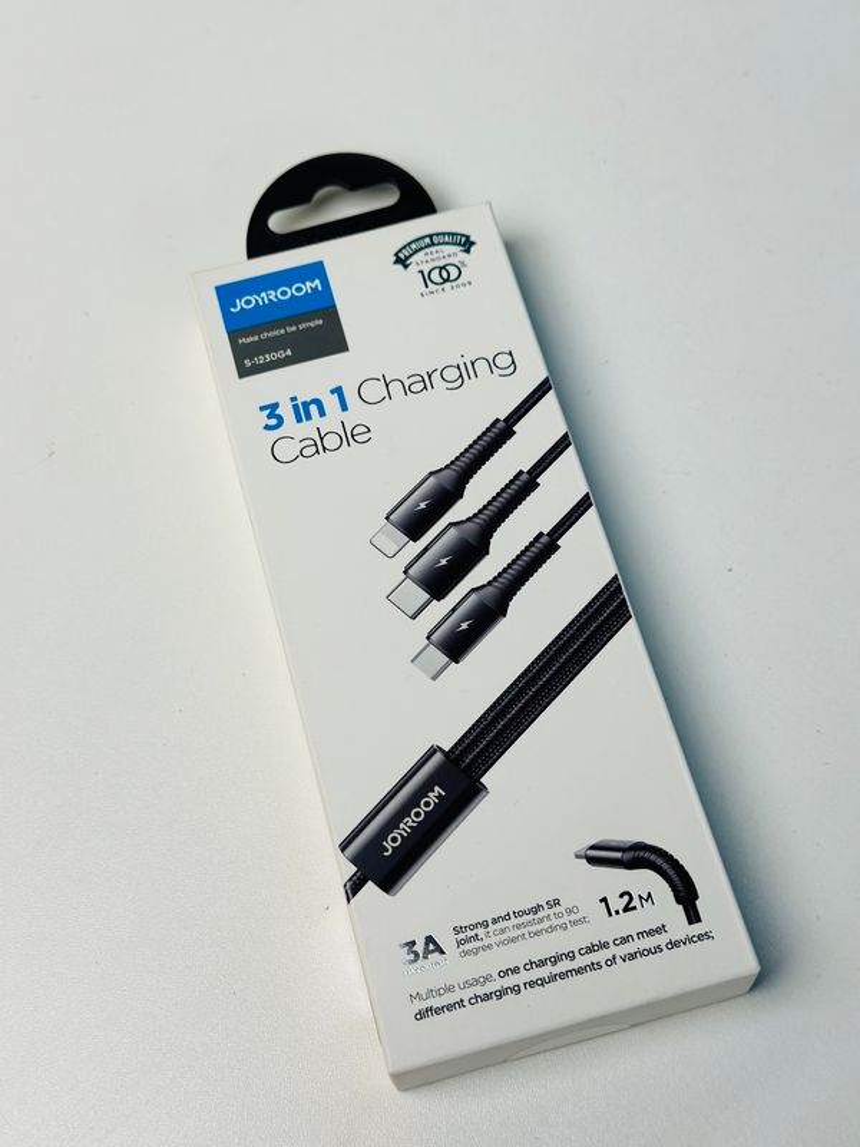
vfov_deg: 39.7
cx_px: 430
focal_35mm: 48
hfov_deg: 30.3
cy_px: 574
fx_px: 1590
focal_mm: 6.86
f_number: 1.78
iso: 80
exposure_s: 1/102
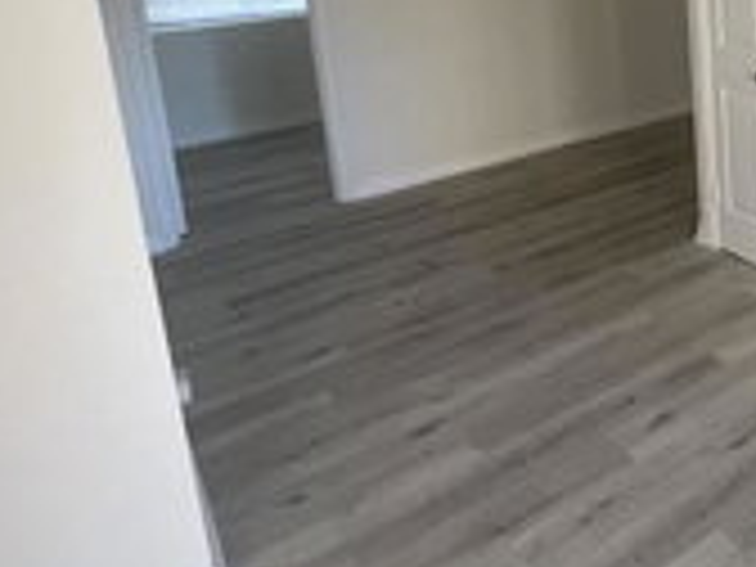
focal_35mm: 33
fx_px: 721
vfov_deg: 39.7
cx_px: 767
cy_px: 54
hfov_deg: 45.9
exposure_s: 1/99
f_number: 1.8
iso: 125
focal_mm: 1.57
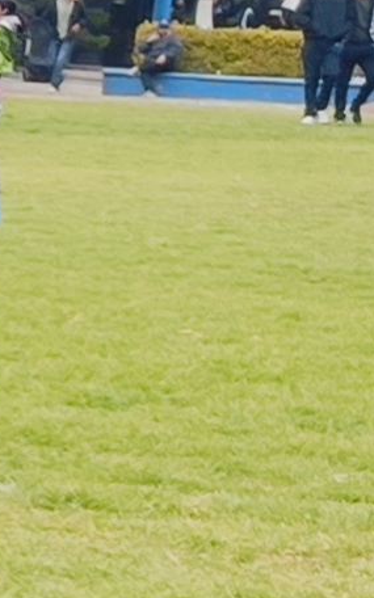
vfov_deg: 7.8
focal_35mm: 269
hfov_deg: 3.9
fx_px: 4387
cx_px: -2067
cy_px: 661
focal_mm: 4.7
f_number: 1.7
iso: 100
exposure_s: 1/123
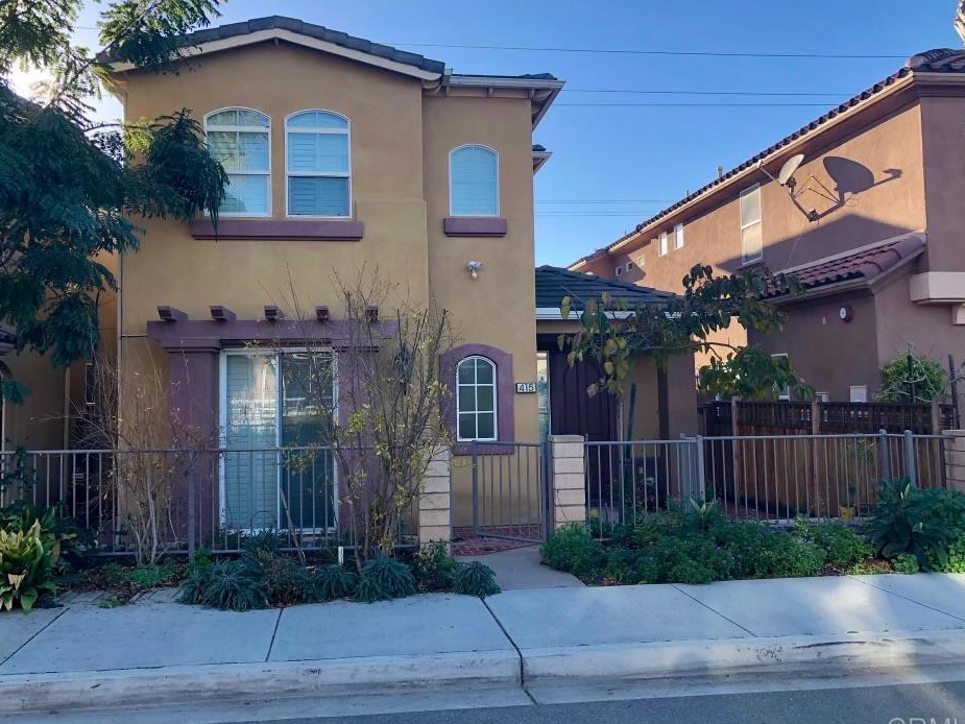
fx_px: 864
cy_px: 341
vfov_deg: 45.4
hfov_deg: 58.3
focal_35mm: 31
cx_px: 455
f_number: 1.8
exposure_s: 1/495
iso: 20
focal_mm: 4
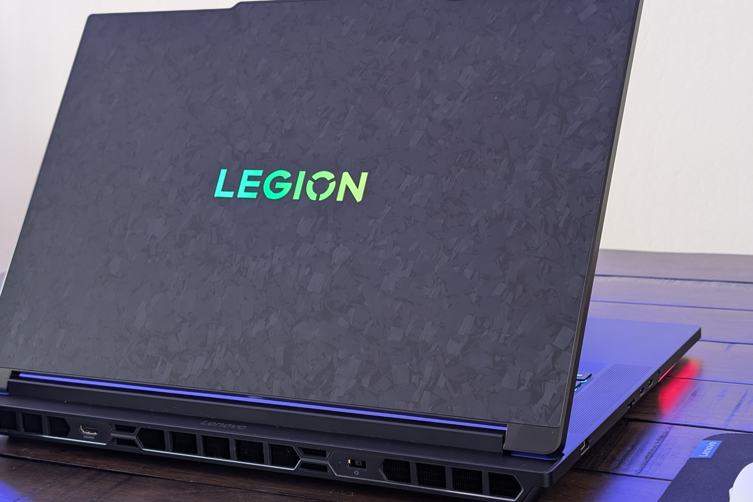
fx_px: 1255
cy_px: 255
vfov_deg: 22.6
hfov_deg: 33.4
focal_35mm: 60
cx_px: 343
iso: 69
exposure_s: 1/23.8
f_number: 1.68
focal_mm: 6.9
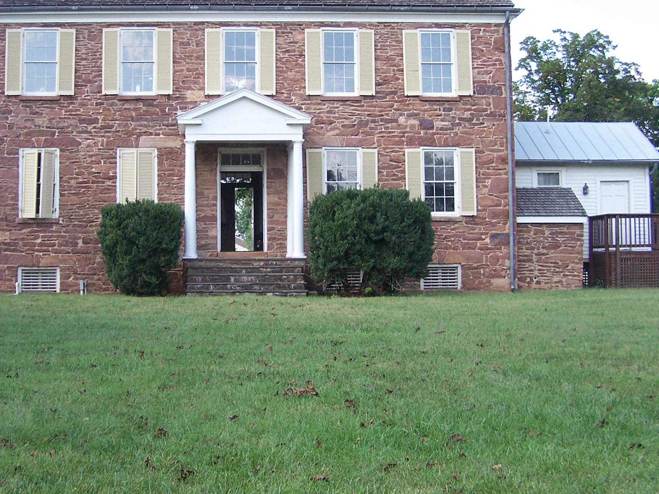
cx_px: 242
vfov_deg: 27.0
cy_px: 190
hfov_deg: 35.3
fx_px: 1028
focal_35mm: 54
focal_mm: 6.3
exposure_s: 1/320
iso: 80
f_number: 2.8
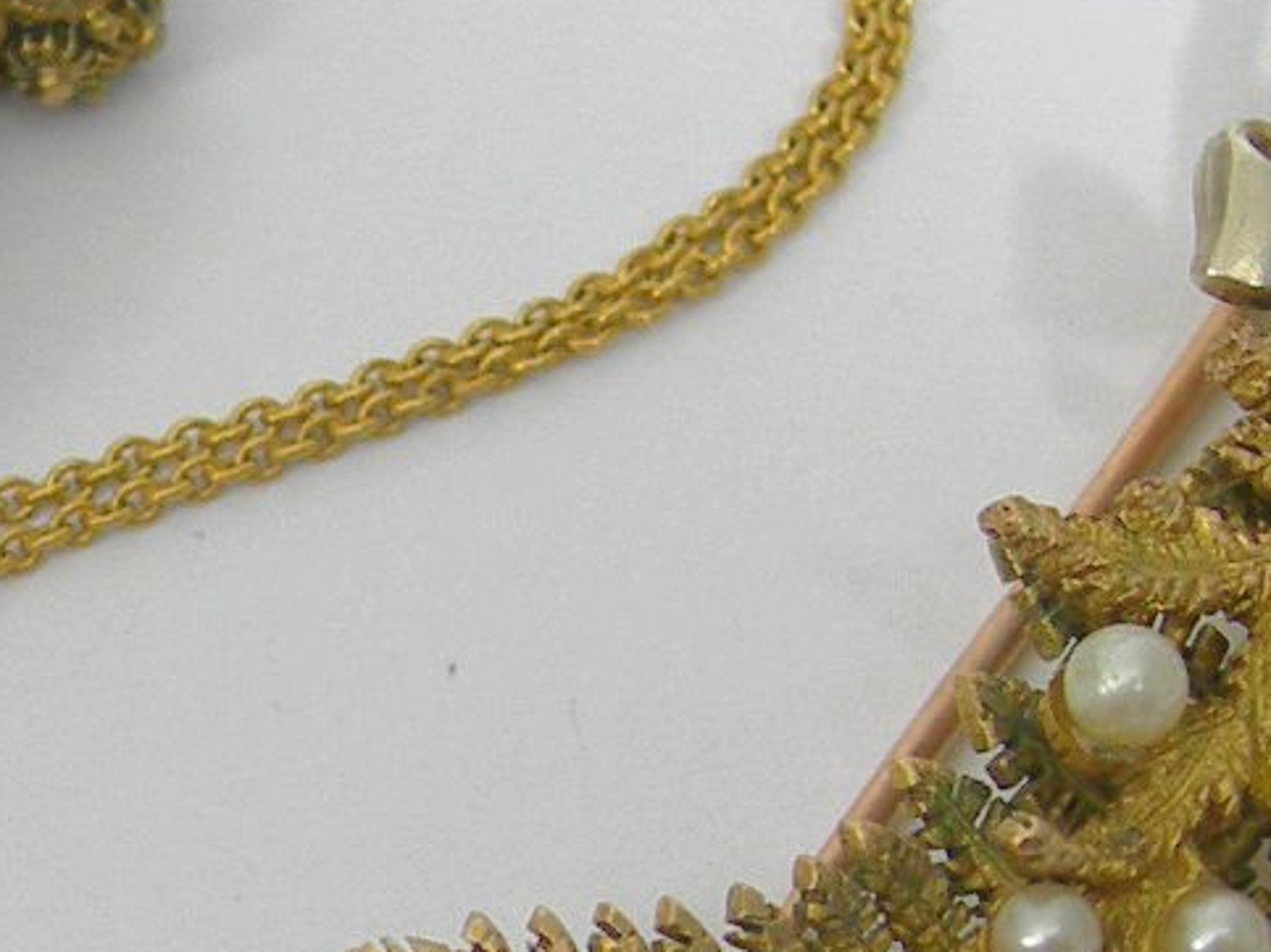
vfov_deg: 8.5
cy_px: 886
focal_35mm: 174
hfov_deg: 11.2
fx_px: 6387
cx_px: -139
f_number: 2.9
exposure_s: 1/43.7
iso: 50
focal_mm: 8.5
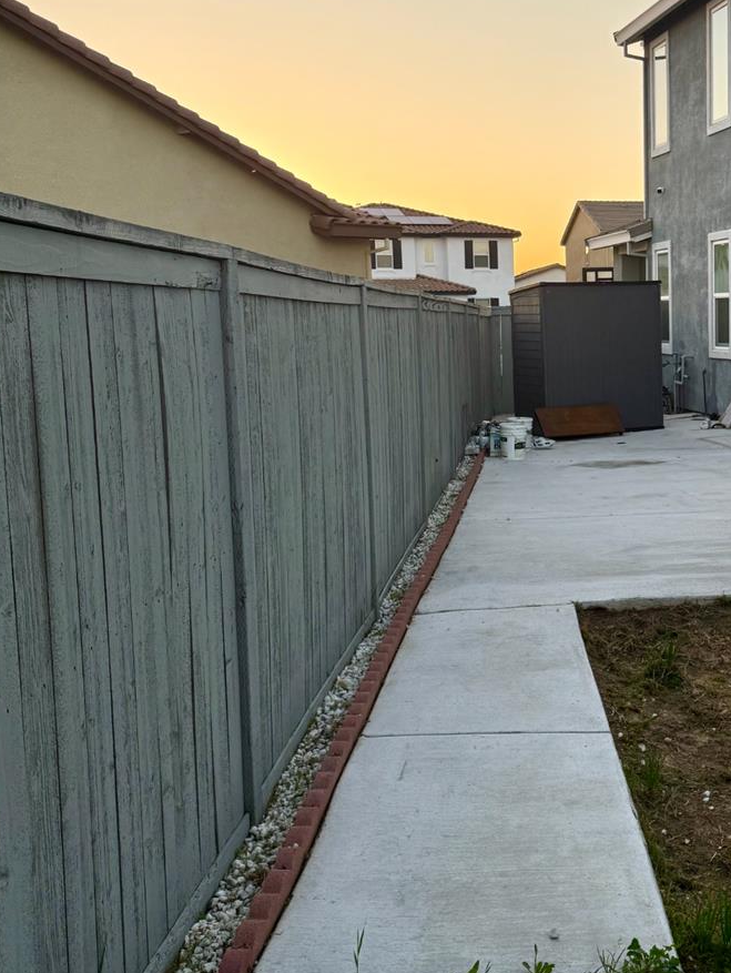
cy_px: 427
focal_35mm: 41
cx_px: 612
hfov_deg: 33.9
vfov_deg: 45.7
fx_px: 1153
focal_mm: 6.76
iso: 100
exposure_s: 1/617
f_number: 1.78
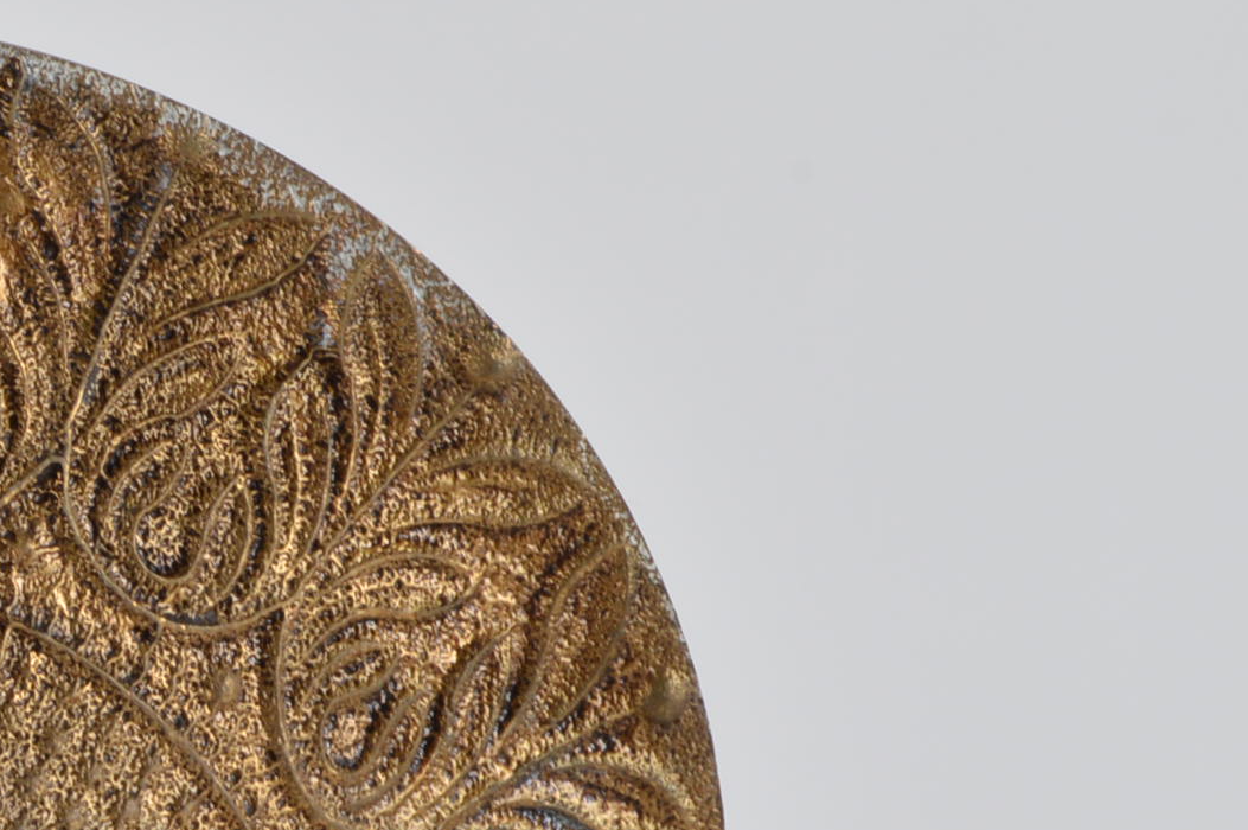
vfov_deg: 7.5
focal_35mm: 180
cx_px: -379
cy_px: 1038
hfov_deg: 11.1
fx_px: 6234
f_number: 16
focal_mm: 42
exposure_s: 1/125
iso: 200
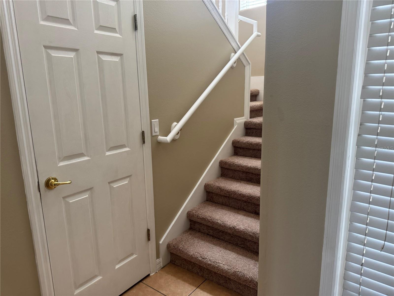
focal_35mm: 24
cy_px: 148
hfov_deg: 71.6
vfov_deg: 56.8
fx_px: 273
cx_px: 197
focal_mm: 6.76
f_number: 1.78
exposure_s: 1/120
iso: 160
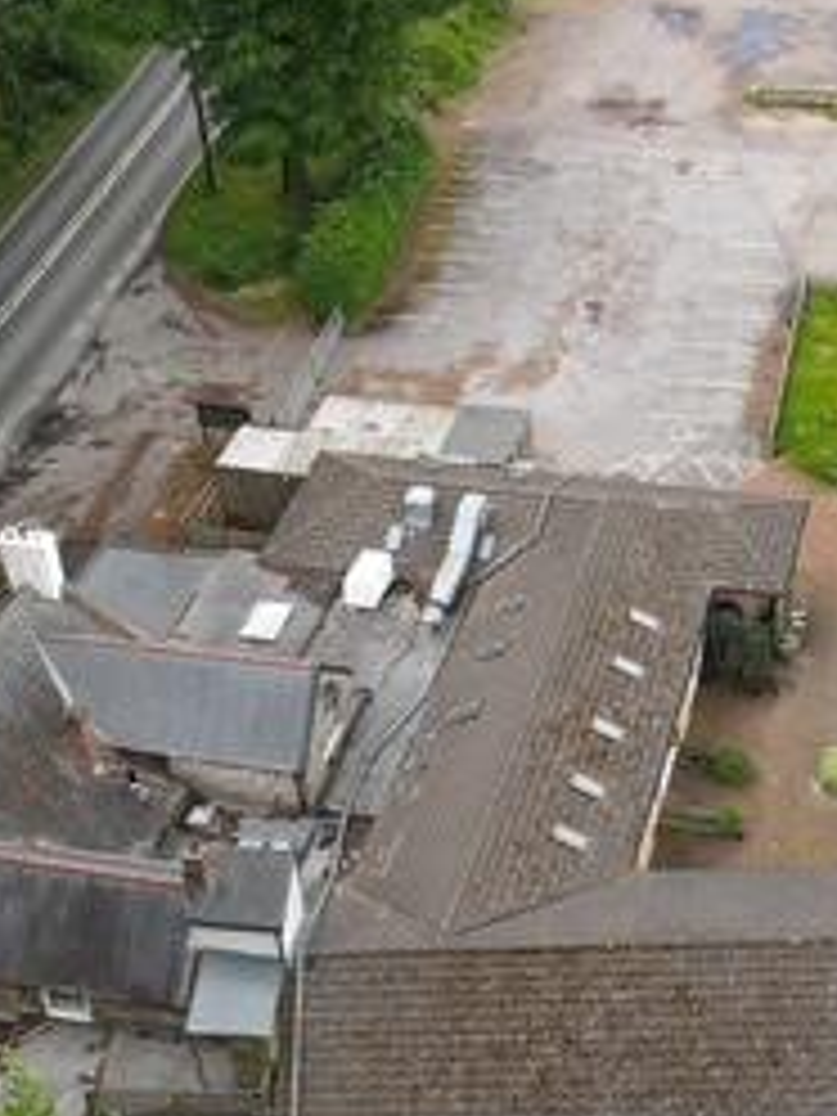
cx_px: 670
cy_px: 734
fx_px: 1999
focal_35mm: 62
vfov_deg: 31.0
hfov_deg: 23.3
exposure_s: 1/125
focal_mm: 4.5
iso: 100
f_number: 2.8
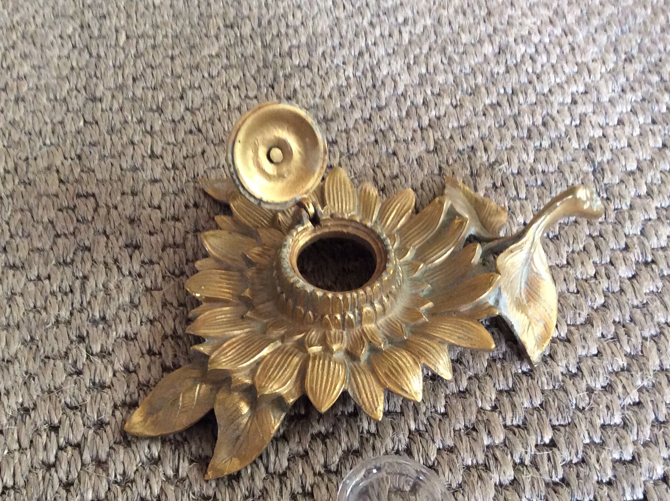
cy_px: 348
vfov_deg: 31.1
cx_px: 290
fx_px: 889
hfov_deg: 41.2
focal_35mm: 46
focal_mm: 3.3
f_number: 2.4
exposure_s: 1/25
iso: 125
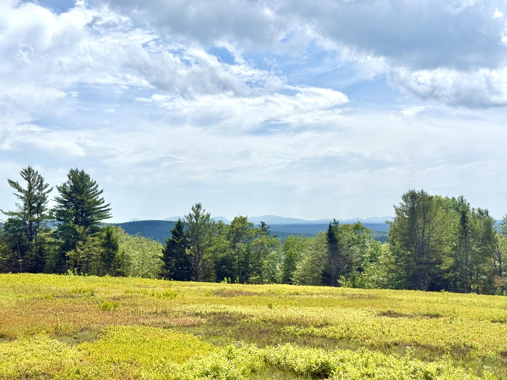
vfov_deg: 30.3
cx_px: 254
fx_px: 703
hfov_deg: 39.7
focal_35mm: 48
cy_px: 190
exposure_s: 1/11364
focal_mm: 6.76
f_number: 1.78
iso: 64
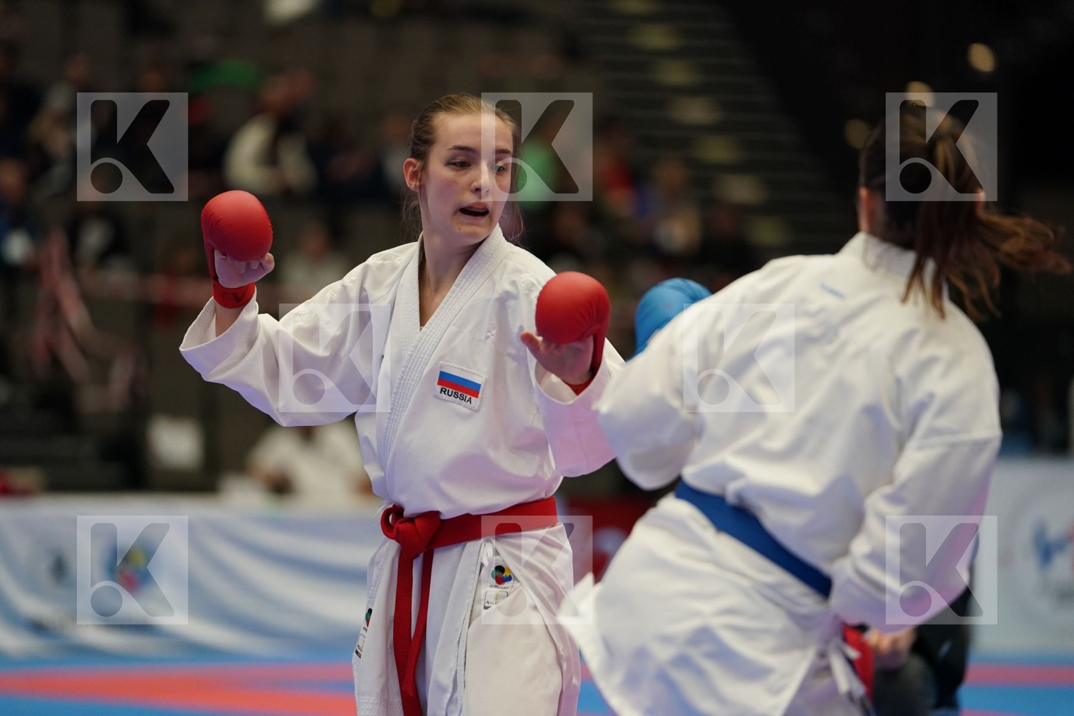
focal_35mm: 200
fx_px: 5966
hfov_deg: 10.3
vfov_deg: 6.9
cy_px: 358
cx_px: 537
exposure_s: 1/1000
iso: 2000
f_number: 2.8
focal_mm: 200
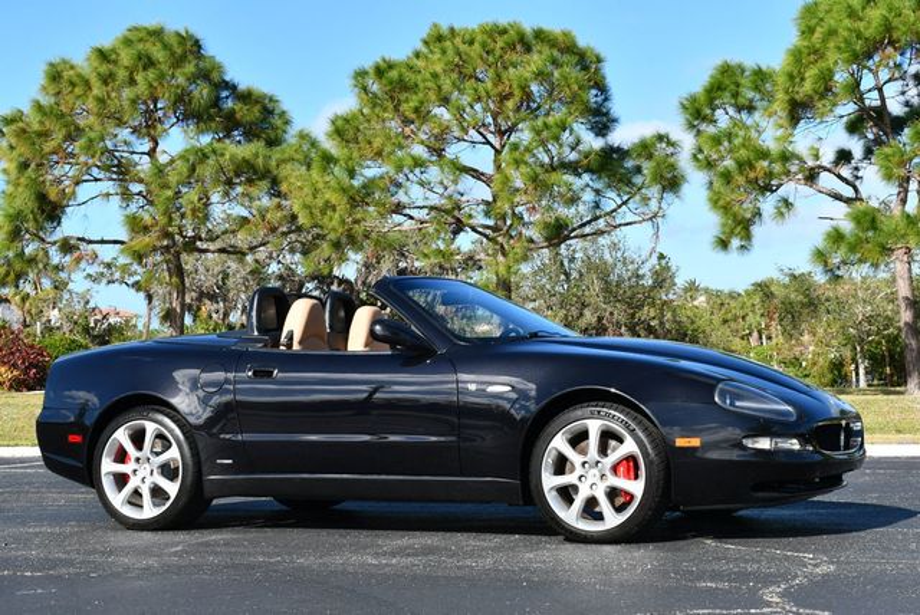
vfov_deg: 20.1
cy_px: 308
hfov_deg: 29.6
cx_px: 460
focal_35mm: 68
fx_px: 1739
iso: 100
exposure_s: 1/250
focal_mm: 34
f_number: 8
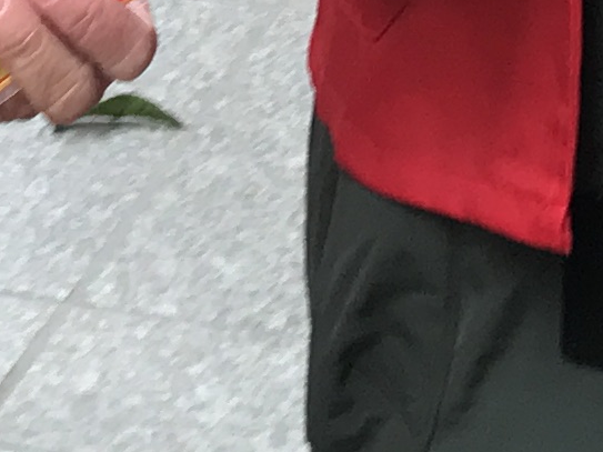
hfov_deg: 9.5
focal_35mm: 208
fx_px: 3622
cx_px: 275
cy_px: -918
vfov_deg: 6.5
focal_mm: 3.99
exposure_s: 1/100
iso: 40
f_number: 1.8
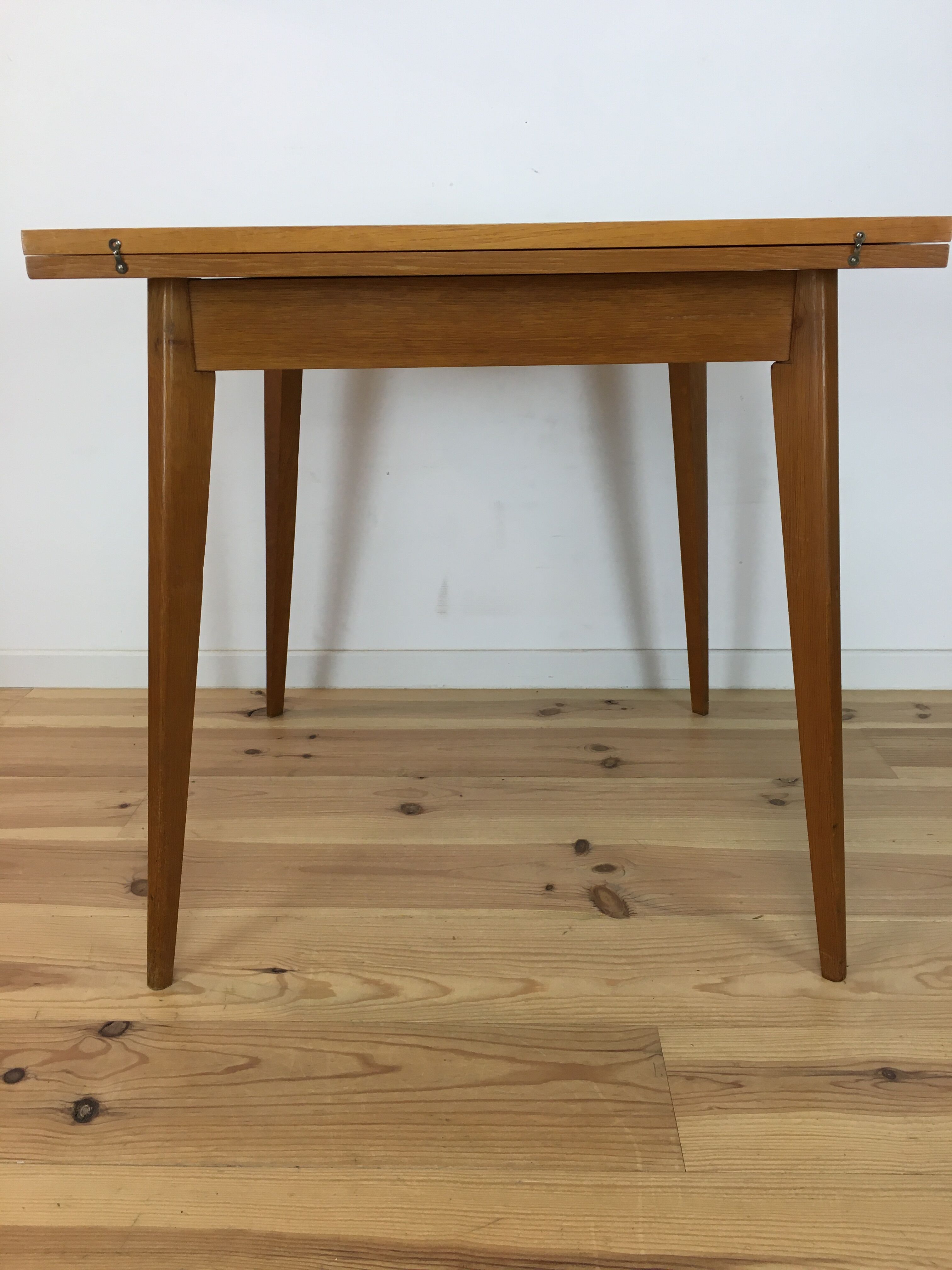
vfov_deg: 61.7
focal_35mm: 29
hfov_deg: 48.2
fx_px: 1063
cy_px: 635
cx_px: 476
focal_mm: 4.15
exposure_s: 1/33
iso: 32
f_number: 2.2
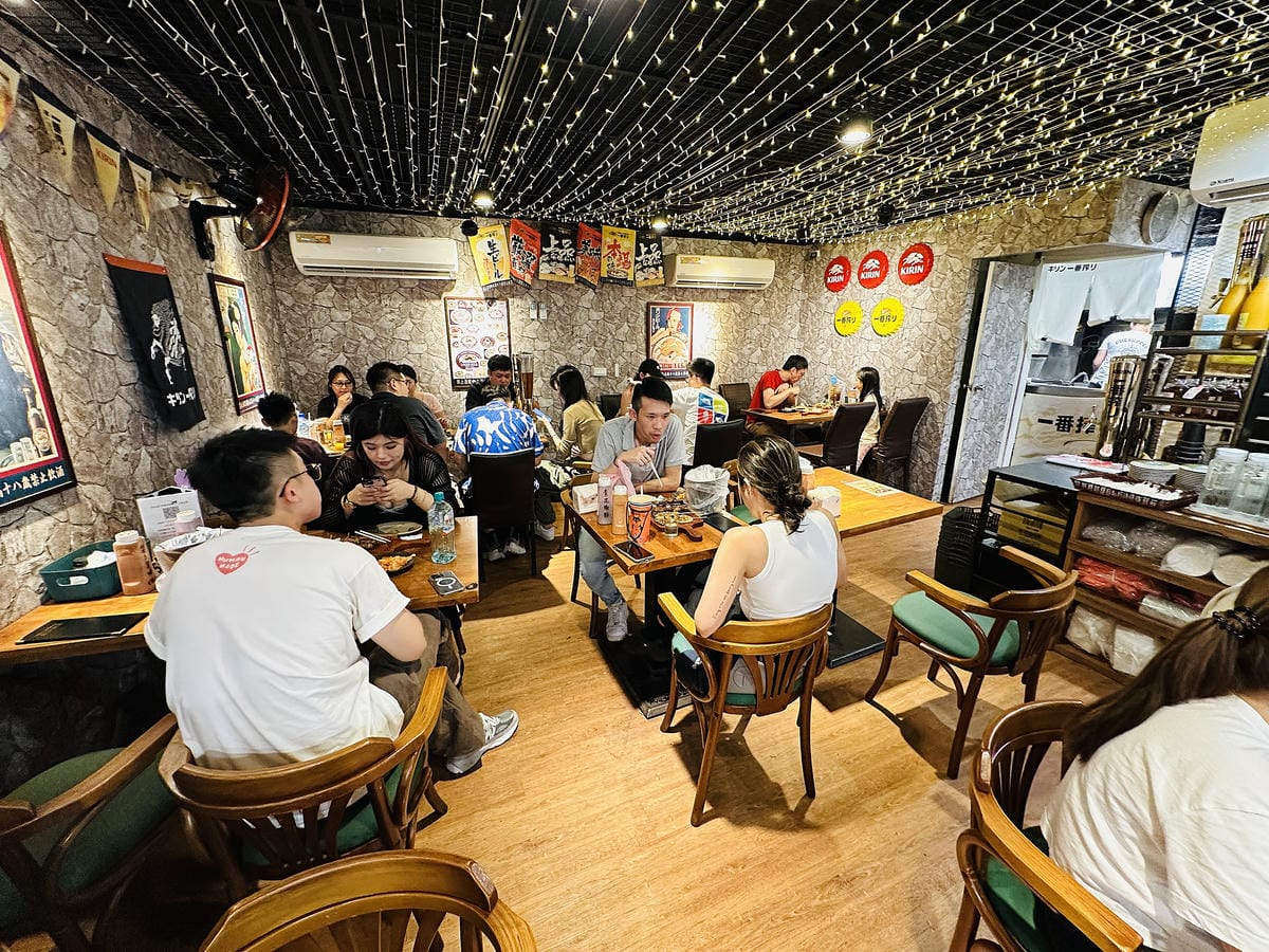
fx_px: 513
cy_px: 476
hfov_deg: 102.1
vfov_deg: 85.7
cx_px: 634
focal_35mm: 14
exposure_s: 1/55
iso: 500
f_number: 2.2
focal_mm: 2.22
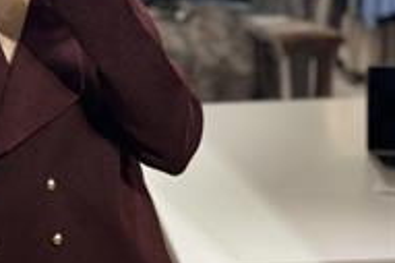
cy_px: 25
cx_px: 35
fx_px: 724
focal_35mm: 66
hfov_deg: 29.2
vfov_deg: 20.2
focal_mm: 5.7
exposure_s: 1/100
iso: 32
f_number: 1.5
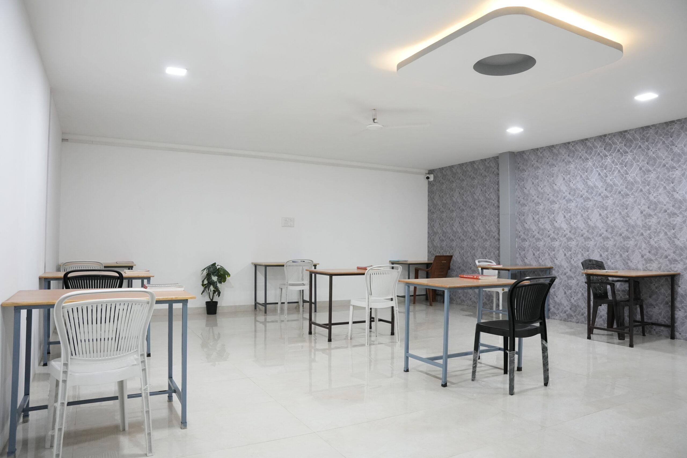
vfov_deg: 53.1
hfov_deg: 73.7
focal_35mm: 24
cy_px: 229
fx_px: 458
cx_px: 344
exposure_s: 1/100
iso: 3200
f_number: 5
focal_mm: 24
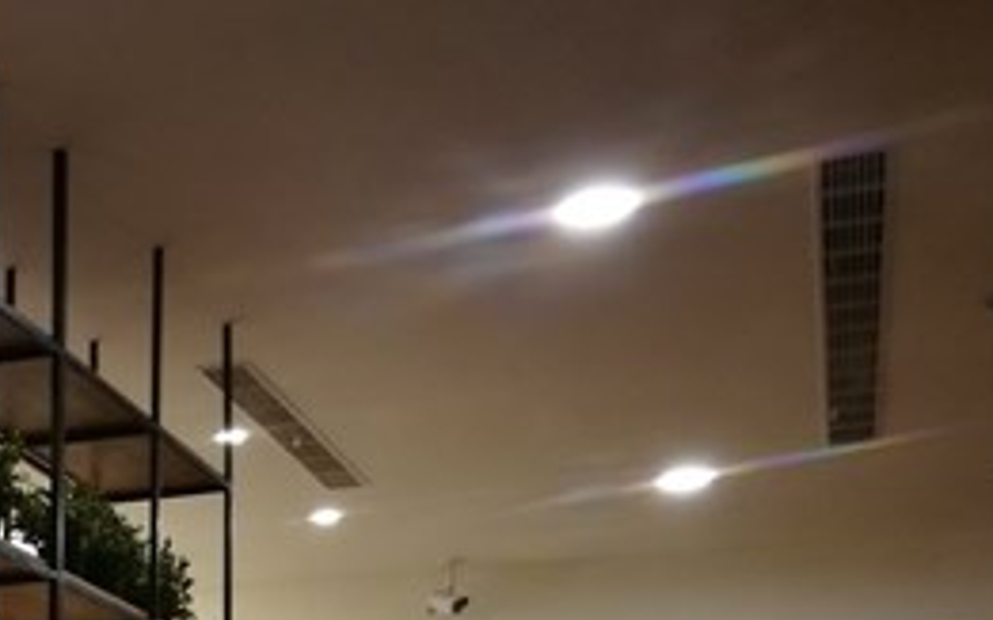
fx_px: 2137
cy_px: 966
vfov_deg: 15.1
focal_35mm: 79
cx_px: -141
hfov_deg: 24.2
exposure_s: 1/30
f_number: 2.2
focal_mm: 4.5
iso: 320
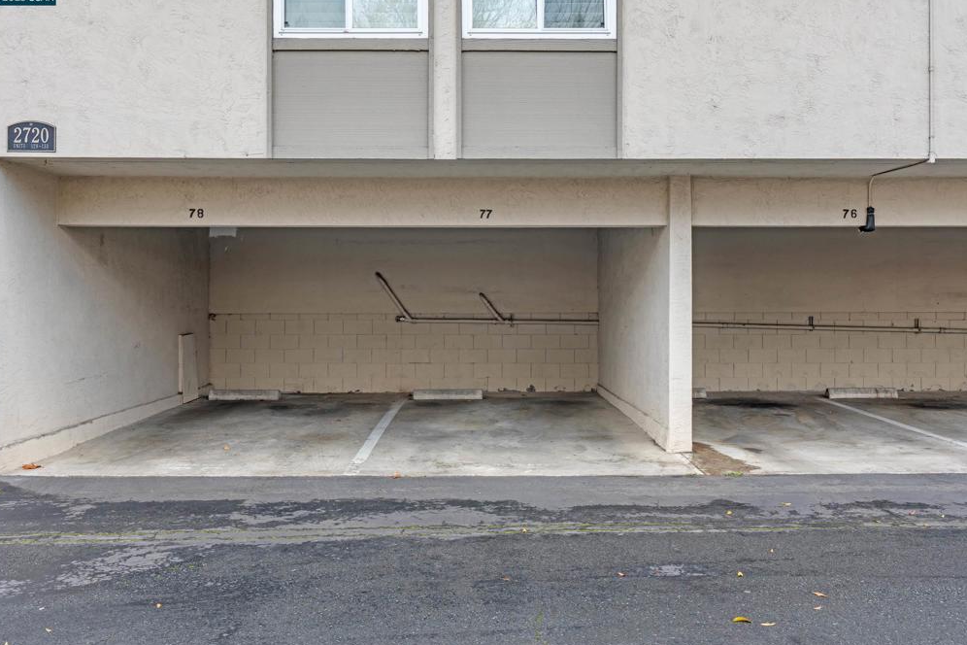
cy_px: 321
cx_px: 488
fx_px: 967
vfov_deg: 36.9
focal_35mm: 36
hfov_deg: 53.1
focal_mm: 35
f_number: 8
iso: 100
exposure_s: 1/3
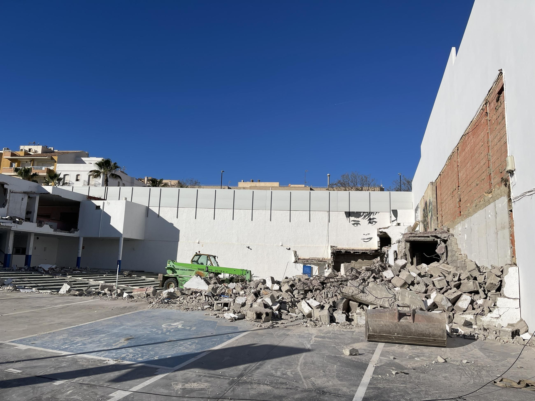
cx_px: 268
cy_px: 200
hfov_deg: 69.4
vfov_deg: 54.9
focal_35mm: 25
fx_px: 386
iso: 32
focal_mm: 5.1
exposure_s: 1/9174
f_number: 1.6
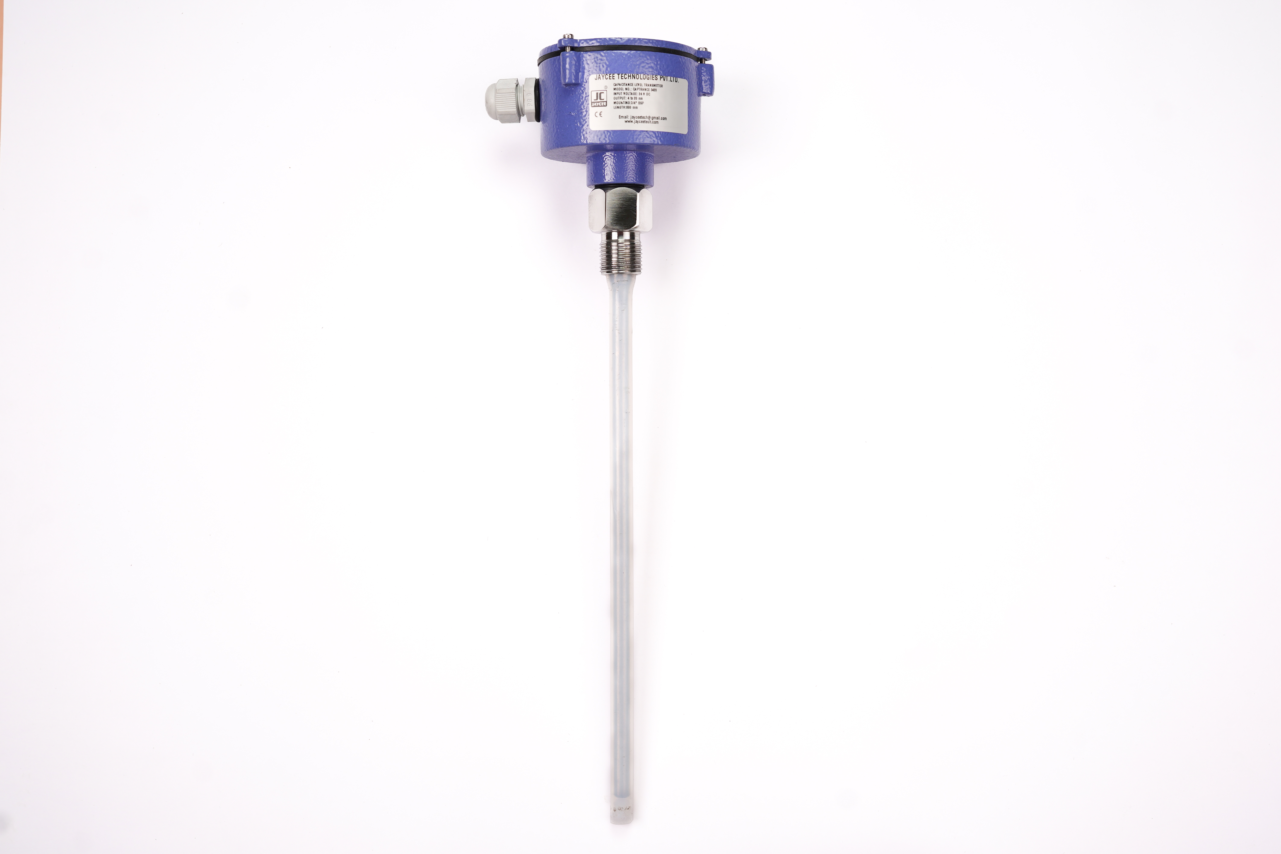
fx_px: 1245
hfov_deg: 54.4
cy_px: 427
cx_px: 640
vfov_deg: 37.9
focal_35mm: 35
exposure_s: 1/160
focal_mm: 35
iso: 80
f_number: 5.6
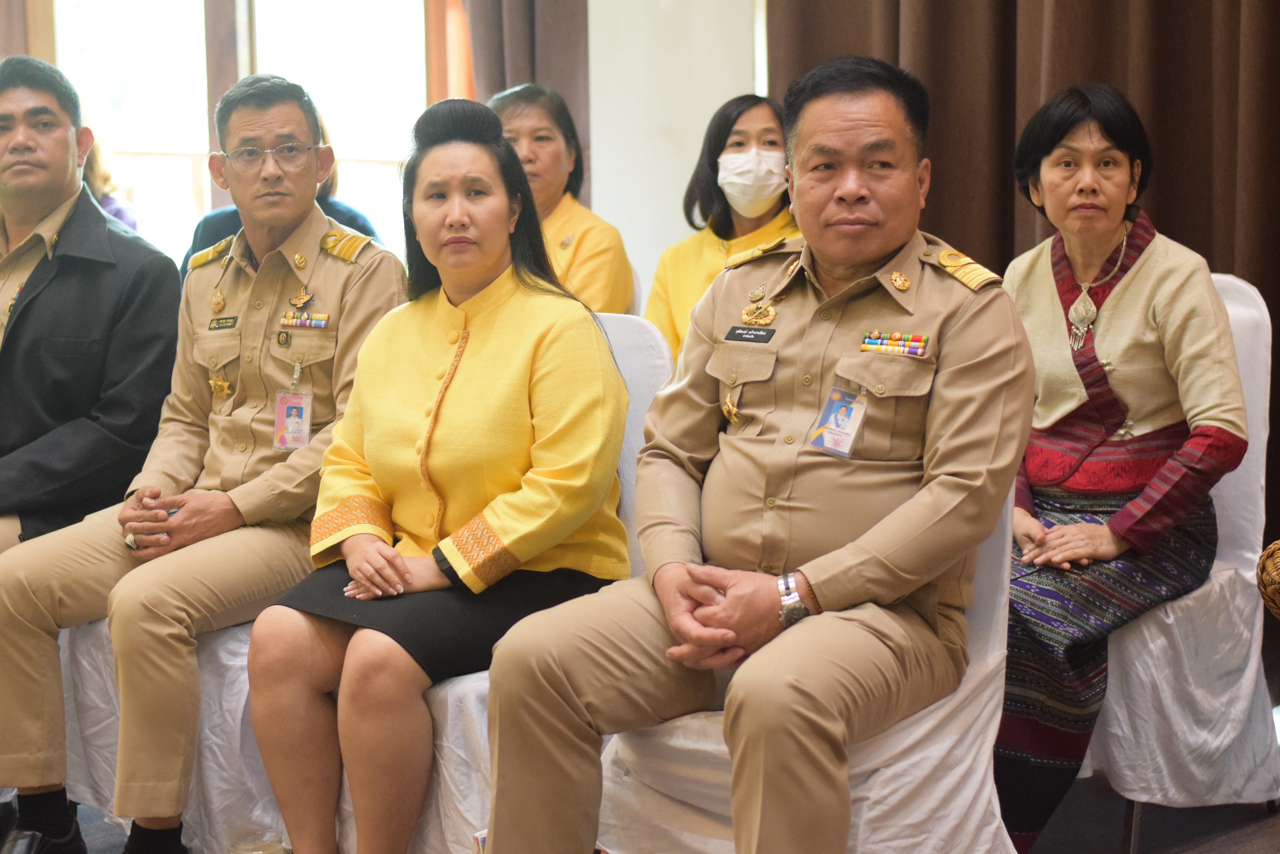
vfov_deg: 18.2
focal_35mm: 75
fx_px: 2667
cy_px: 427
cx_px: 640
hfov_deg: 27.0
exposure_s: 1/500
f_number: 2.5
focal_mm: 50
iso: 2500
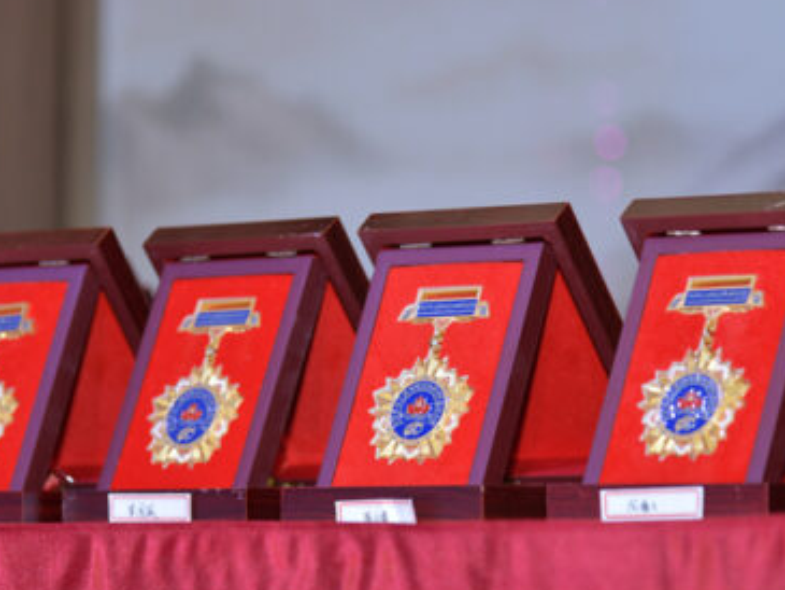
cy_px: 304
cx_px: 366
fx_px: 4582
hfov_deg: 9.8
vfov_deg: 7.4
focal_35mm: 202
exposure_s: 1/160
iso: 800
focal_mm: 120
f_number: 4
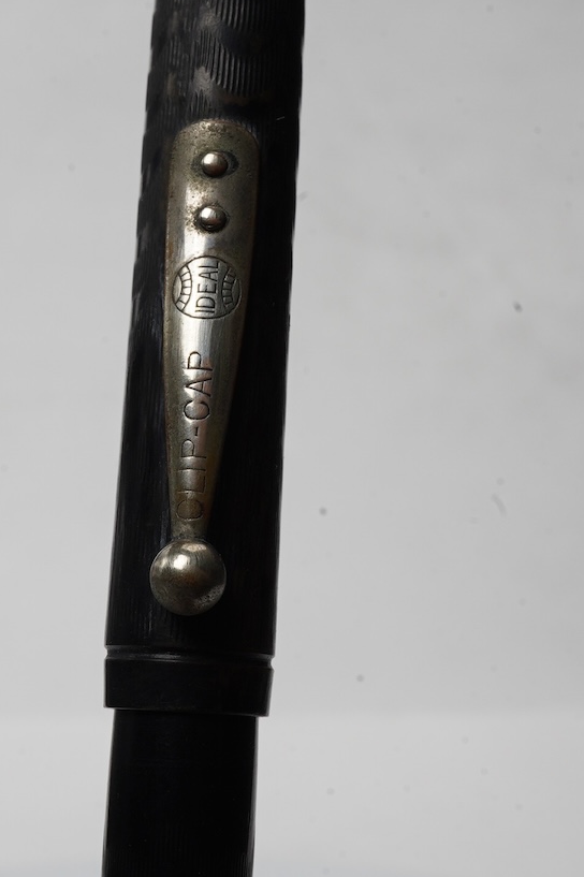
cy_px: 349
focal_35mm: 62
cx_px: 215
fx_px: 1510
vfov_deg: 32.3
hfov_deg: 21.8
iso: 640
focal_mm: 30
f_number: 20
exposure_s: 1/100
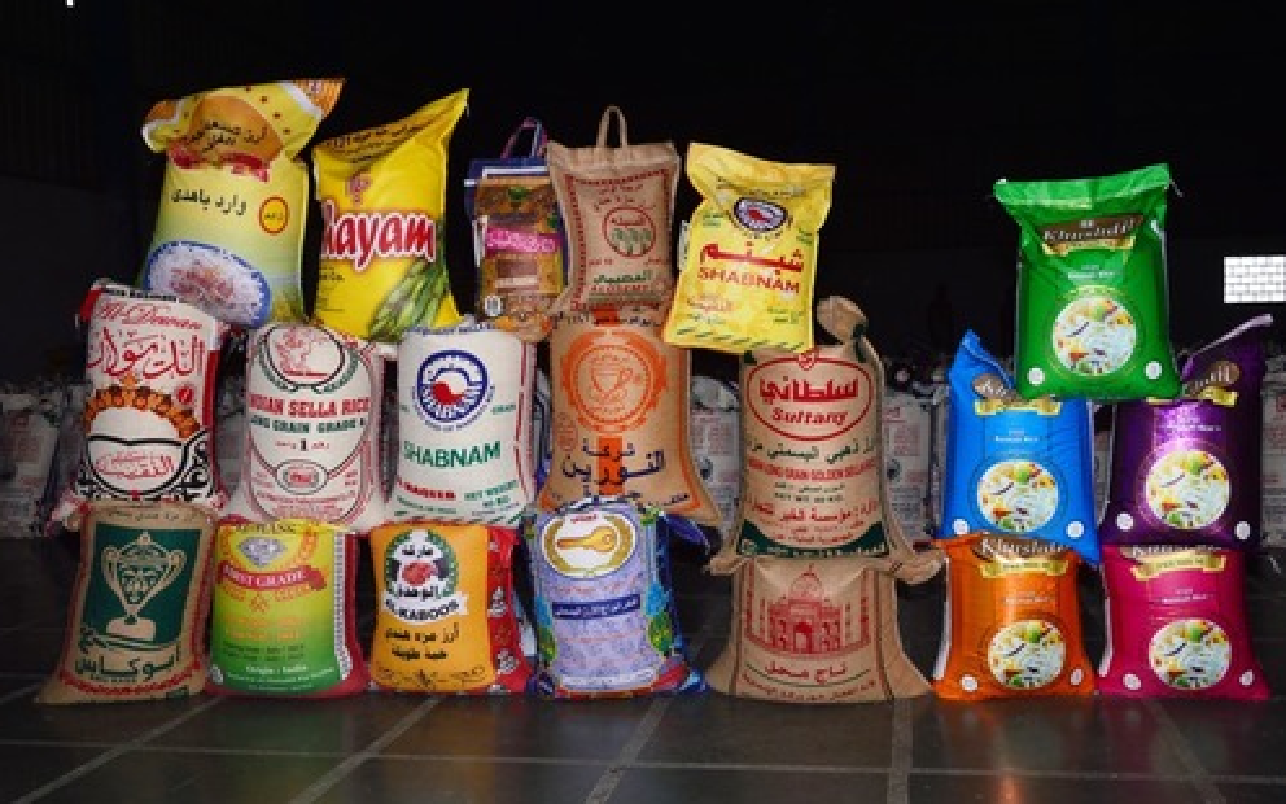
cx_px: 646
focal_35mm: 37
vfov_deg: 34.4
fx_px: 1297
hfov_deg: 52.7
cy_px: 411
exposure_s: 1/160
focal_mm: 24
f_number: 10
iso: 400
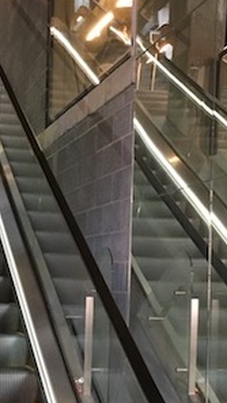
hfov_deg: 16.9
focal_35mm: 71
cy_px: 285
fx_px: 758
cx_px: 43
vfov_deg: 29.4
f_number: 2.2
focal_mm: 4.15
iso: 200
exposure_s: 1/33
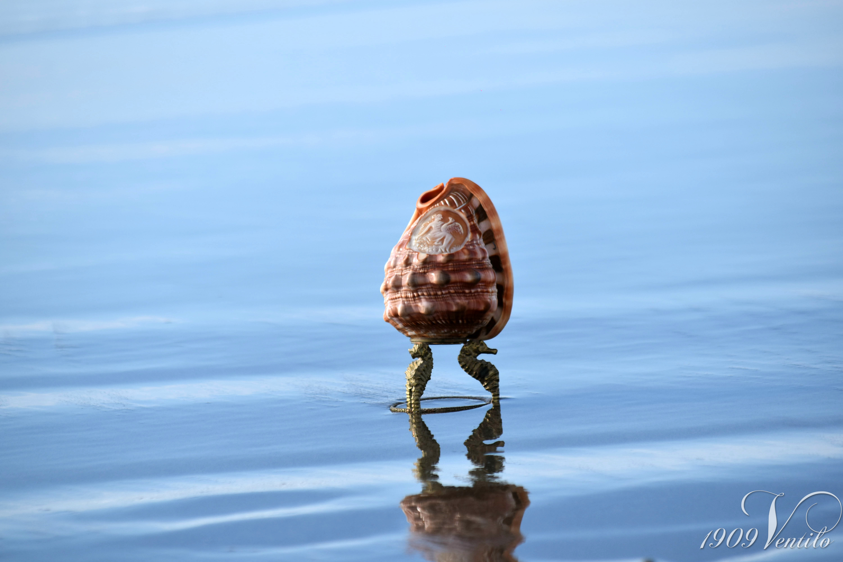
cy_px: 281
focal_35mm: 248
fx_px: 5795
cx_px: 422
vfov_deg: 5.6
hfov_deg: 8.3
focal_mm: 165
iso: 200
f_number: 7.1
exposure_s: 1/800
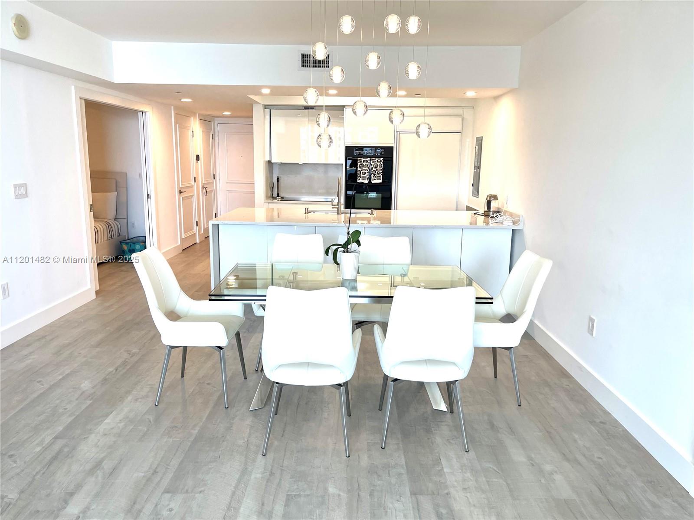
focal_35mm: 26
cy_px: 260
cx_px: 347
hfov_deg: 67.3
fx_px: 521
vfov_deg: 53.1
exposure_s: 1/124
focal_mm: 5.1
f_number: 1.6
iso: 50
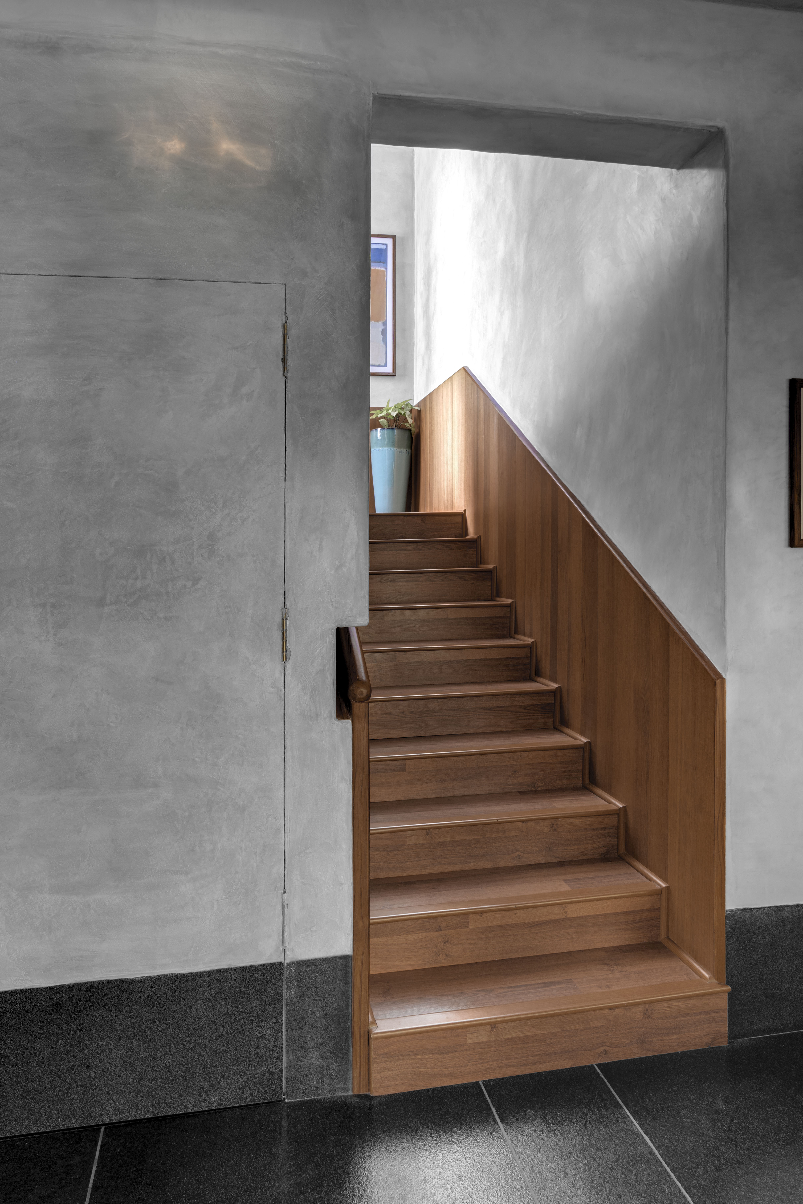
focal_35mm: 24
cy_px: 602
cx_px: 402
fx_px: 803
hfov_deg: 53.1
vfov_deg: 73.7
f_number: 16
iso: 200
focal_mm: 24
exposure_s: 6
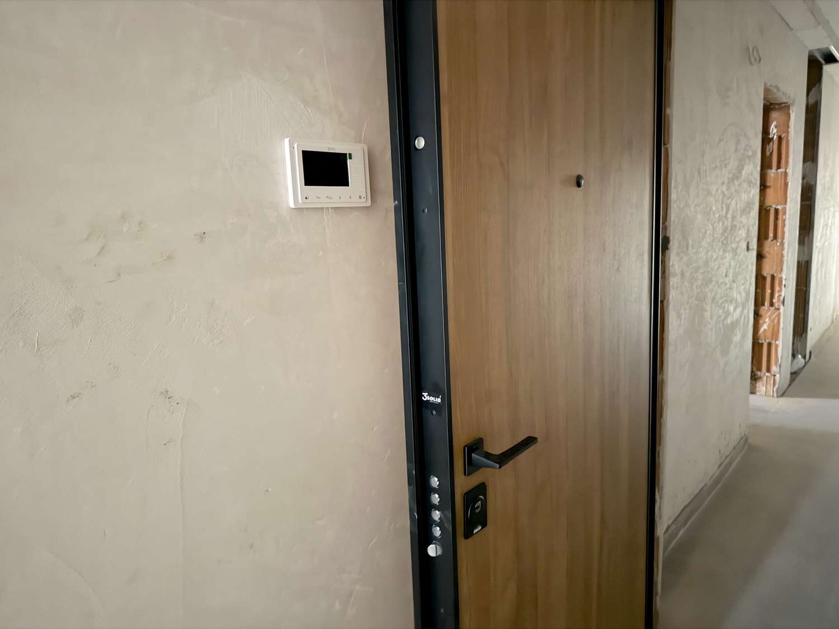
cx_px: 420
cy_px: 314
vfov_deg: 56.8
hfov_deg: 71.6
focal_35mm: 24
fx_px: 582
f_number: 1.78
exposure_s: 1/9
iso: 2000
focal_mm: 6.76
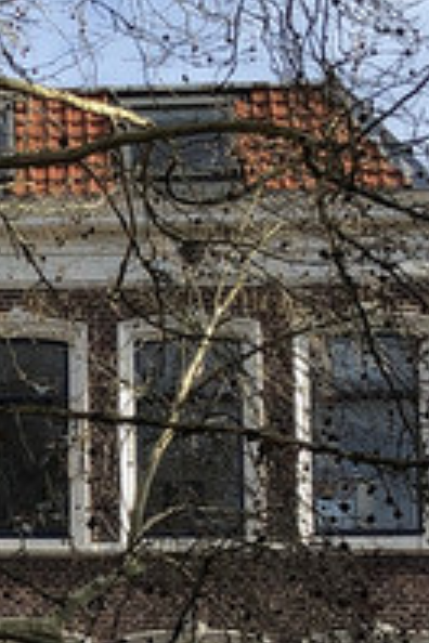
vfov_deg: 14.7
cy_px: 627
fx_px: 2449
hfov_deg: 9.7
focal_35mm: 137
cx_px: -224
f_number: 1.8
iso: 20
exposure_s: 1/823
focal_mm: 3.99
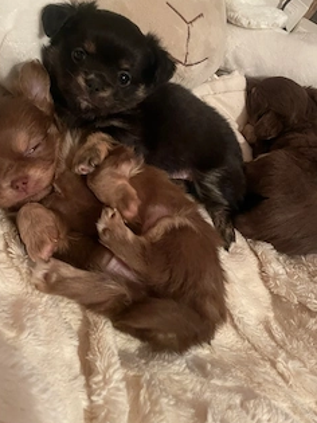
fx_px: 403
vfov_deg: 55.3
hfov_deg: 42.8
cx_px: 133
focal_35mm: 33
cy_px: 196
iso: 640
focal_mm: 4.2
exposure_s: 1/25
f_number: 1.6
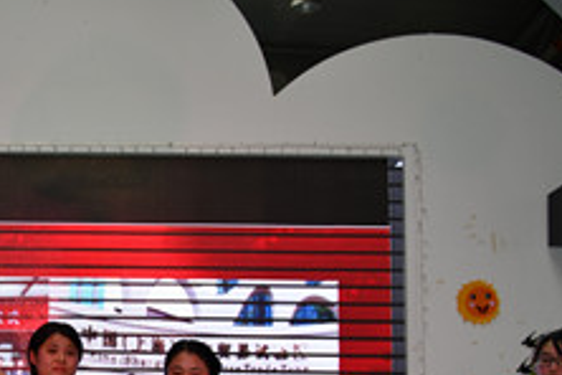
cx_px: 35
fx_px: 1264
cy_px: 381
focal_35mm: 81
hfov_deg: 24.2
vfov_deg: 16.5
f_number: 3.8
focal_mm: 24
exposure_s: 1/160
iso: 200
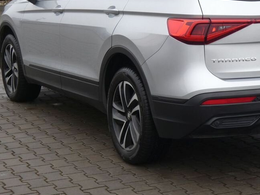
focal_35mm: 104
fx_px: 781
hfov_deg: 18.8
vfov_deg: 14.2
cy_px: 46
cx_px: 192
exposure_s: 1/80
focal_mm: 11.9
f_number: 5.6
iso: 100
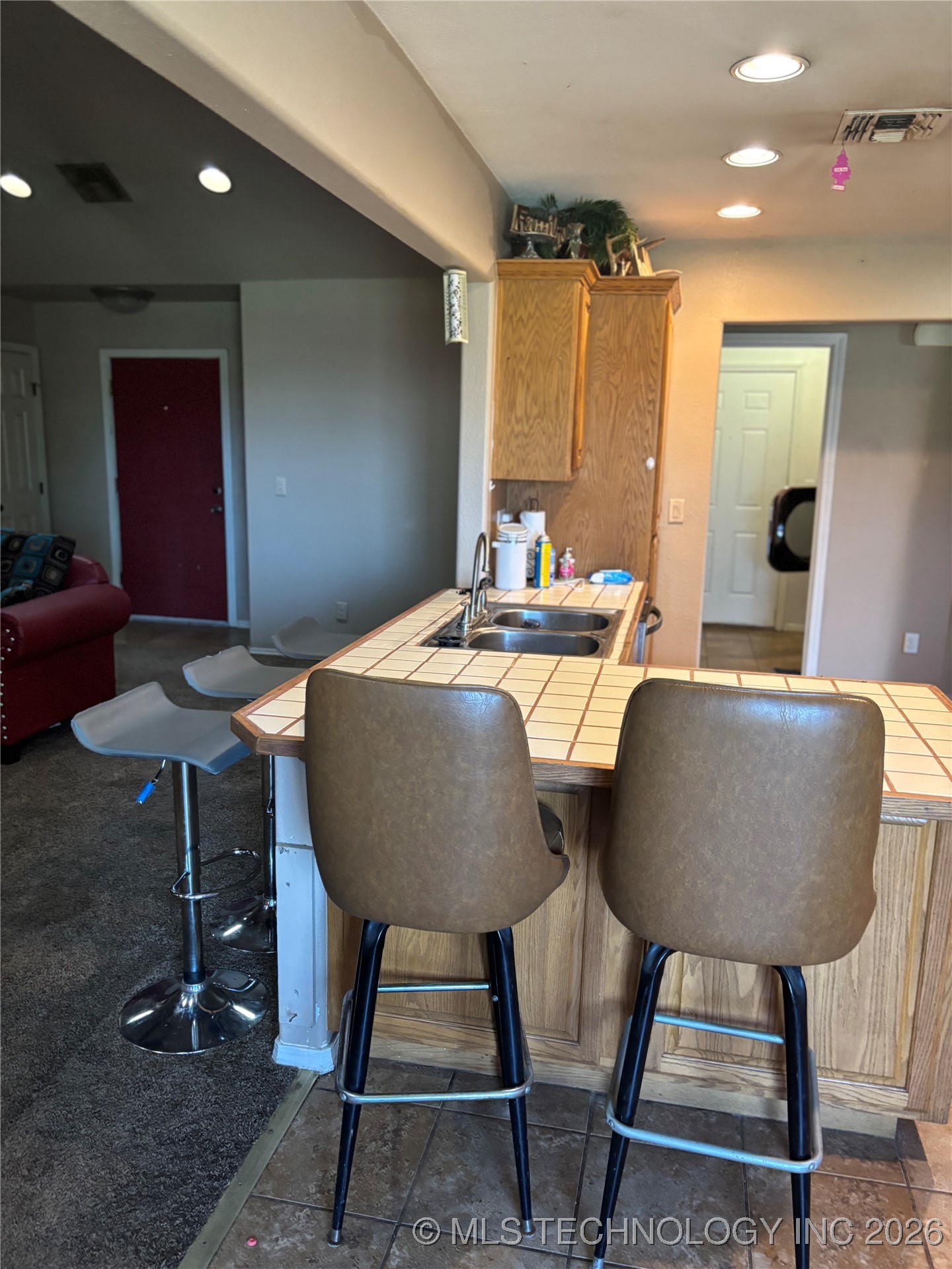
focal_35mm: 26
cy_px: 634
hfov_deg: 53.1
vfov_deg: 67.3
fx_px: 953
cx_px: 476
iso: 400
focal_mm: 5.96
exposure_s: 1/60
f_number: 1.6
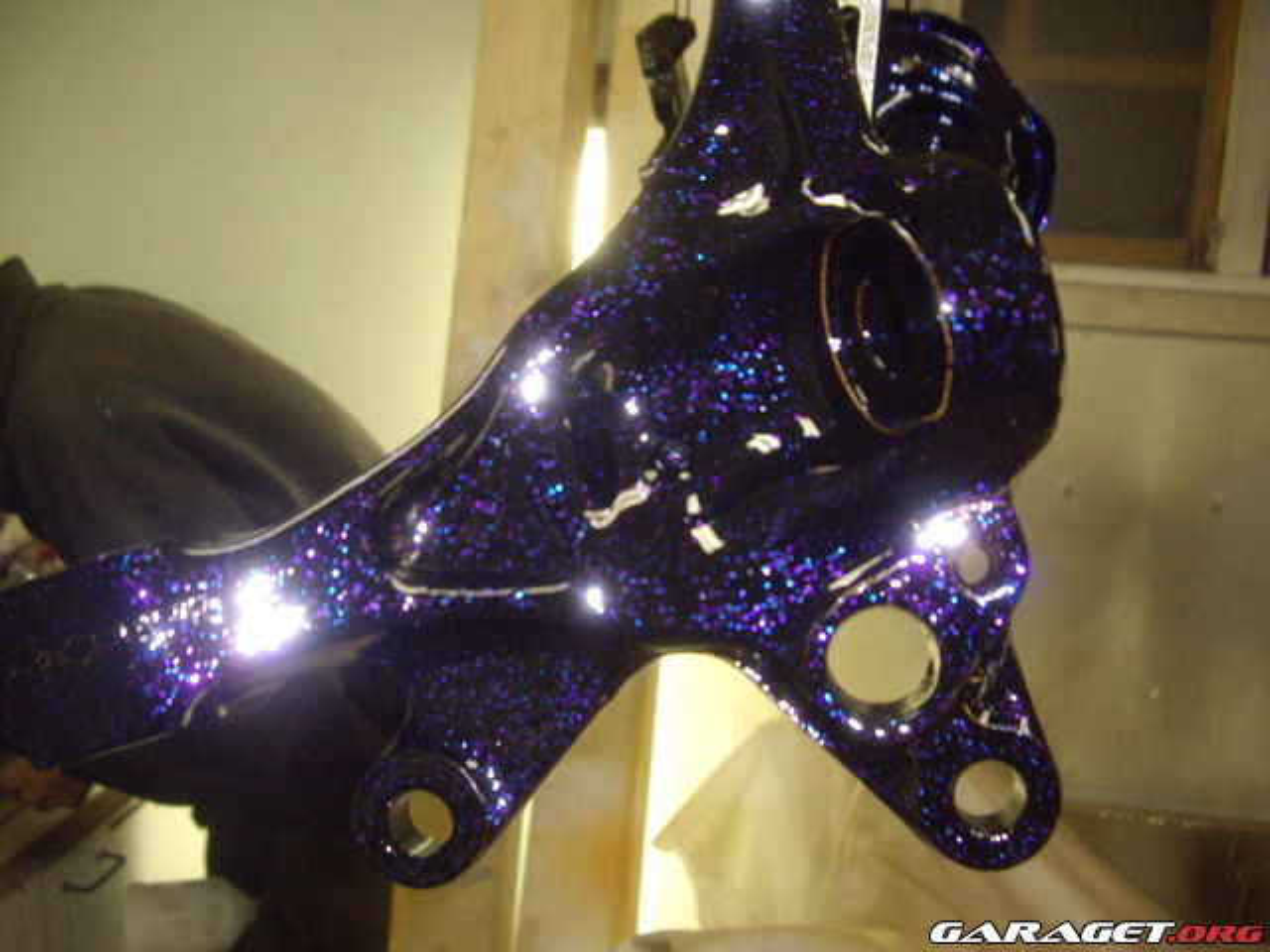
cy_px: 476
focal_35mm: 38
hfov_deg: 49.0
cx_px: 635
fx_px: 1394
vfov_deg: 37.7
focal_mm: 7.9
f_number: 2.8
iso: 400
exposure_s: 1/100
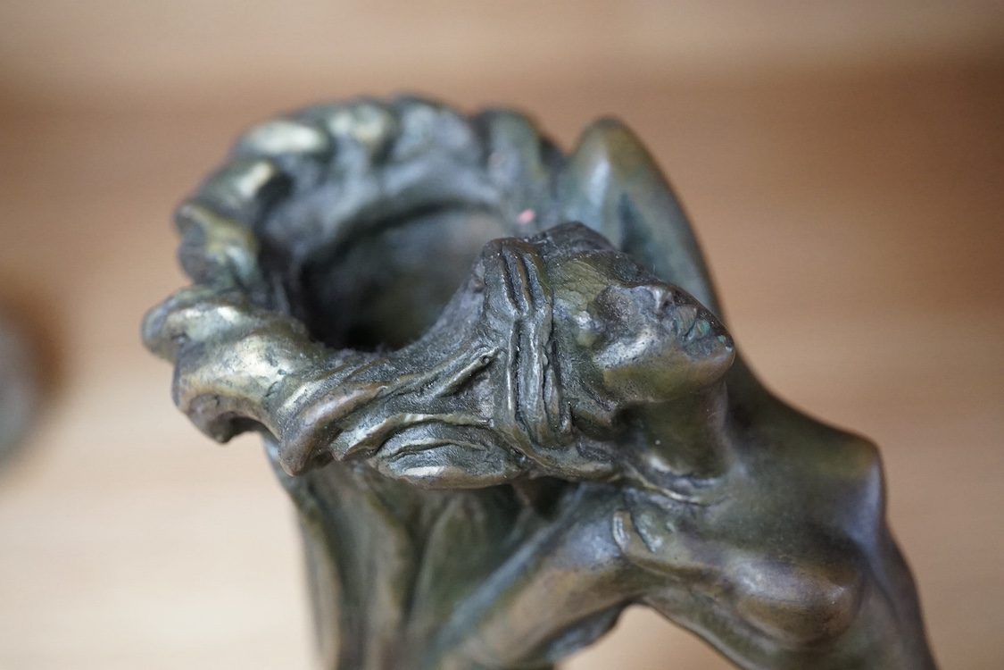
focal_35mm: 45
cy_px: 335
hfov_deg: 43.6
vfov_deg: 29.9
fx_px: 1255
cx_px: 502
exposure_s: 1/80
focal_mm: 30
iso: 2500
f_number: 7.1
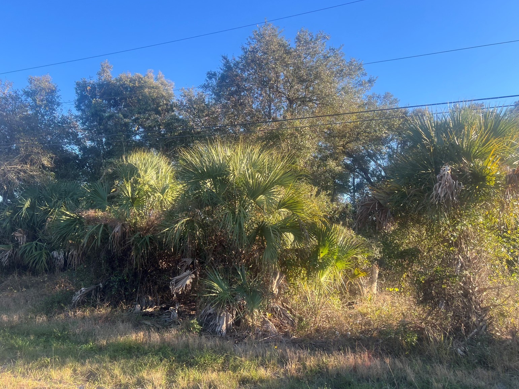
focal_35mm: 27
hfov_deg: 65.3
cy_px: 196
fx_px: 405
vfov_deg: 51.4
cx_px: 253
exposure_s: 1/544
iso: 50
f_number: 1.5
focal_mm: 5.7
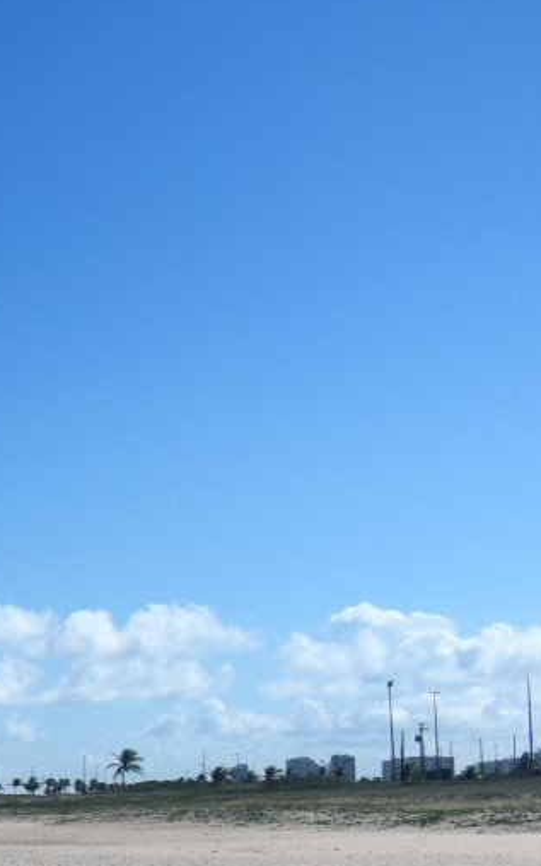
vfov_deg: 22.9
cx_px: -799
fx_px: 2075
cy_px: 789
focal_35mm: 88
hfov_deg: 11.8
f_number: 7.1
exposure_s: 1/2000
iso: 400
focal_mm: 18
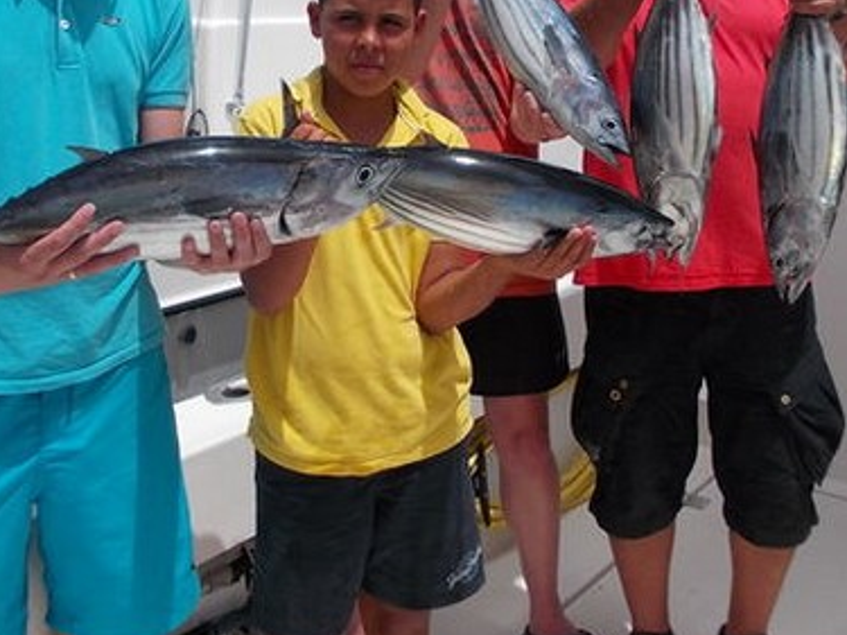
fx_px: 1150
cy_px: 167
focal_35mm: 47
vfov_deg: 30.4
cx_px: 409
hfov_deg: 40.4
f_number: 5.4
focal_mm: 4
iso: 80
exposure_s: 1/500
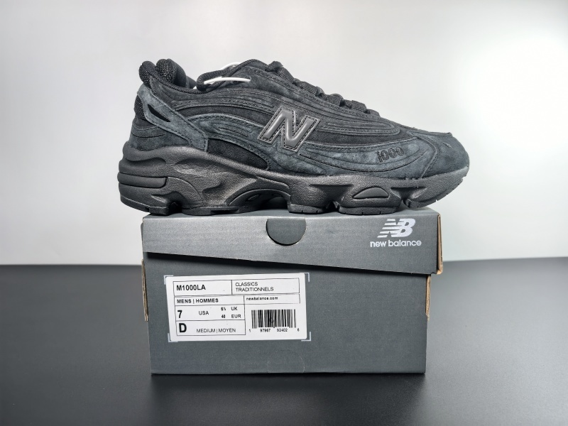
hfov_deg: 65.3
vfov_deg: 51.4
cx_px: 284
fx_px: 443
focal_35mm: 27
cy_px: 213
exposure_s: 1/161
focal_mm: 6.98
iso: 50
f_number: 2
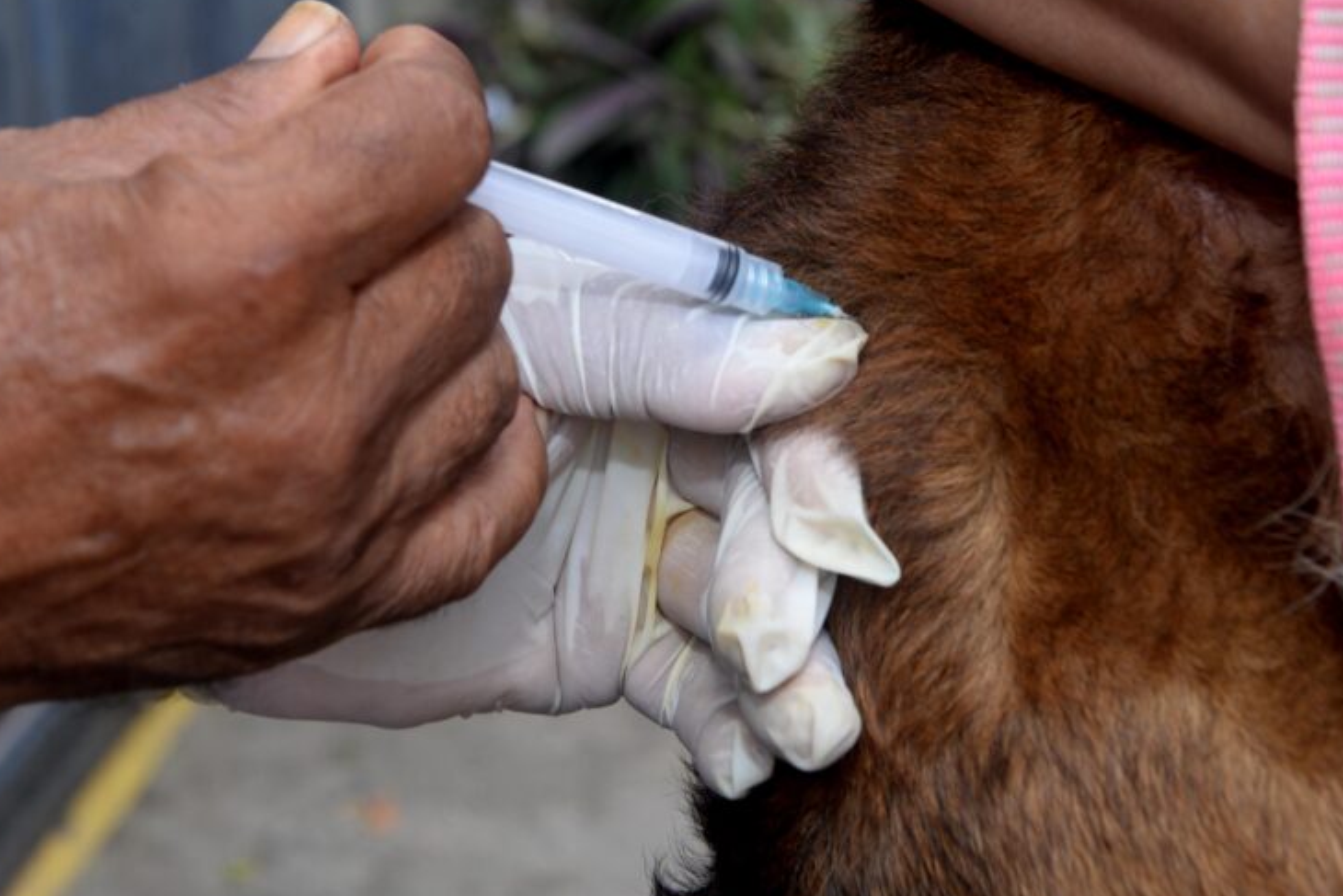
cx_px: 738
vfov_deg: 15.7
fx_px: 3246
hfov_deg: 23.4
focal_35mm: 87
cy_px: 427
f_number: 7.1
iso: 640
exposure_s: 1/160
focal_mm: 62
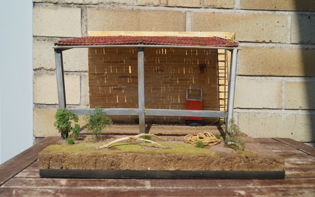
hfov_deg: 52.7
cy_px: 105
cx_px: 157
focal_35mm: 37
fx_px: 318
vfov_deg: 34.4
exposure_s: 1/500
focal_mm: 24
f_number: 7.1
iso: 100
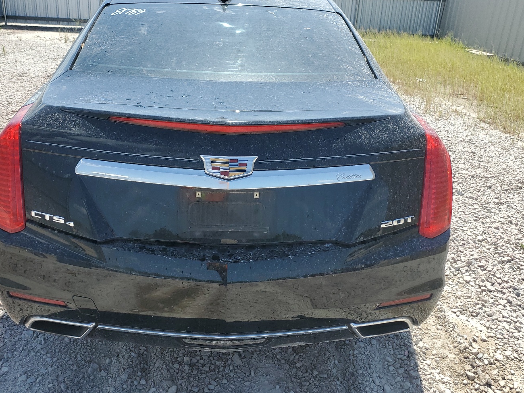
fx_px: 484
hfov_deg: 56.6
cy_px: 182
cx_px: 222
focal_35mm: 32
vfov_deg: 44.1
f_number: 1.5
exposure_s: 1/2000
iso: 50
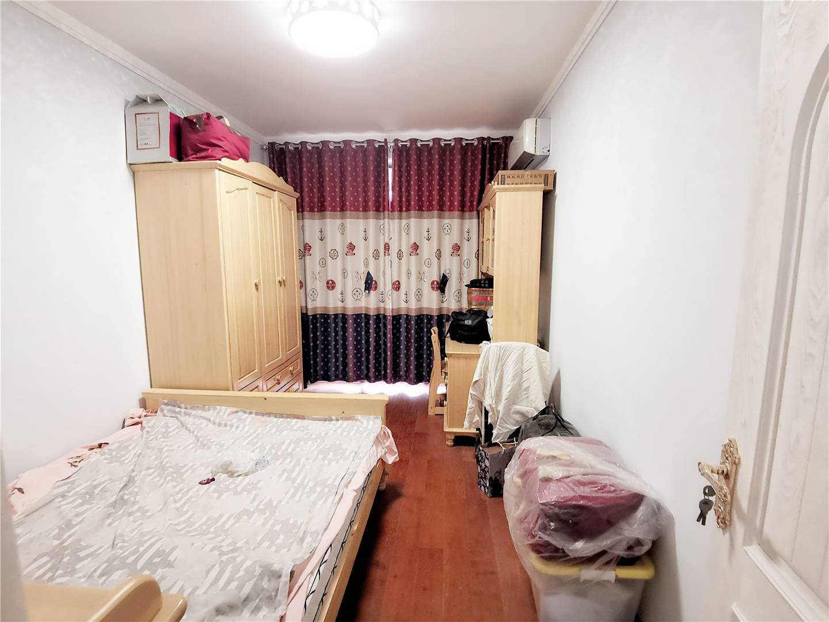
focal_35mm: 17
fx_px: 407
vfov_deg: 74.7
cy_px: 311
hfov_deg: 91.0
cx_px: 414
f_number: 2.2
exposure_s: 1/25
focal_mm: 2.26
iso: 640
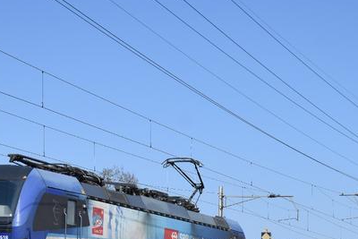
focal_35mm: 102
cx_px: 232
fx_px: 1015
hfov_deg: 20.0
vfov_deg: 13.3
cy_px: 233
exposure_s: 1/1250
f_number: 5.6
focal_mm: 34
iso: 200
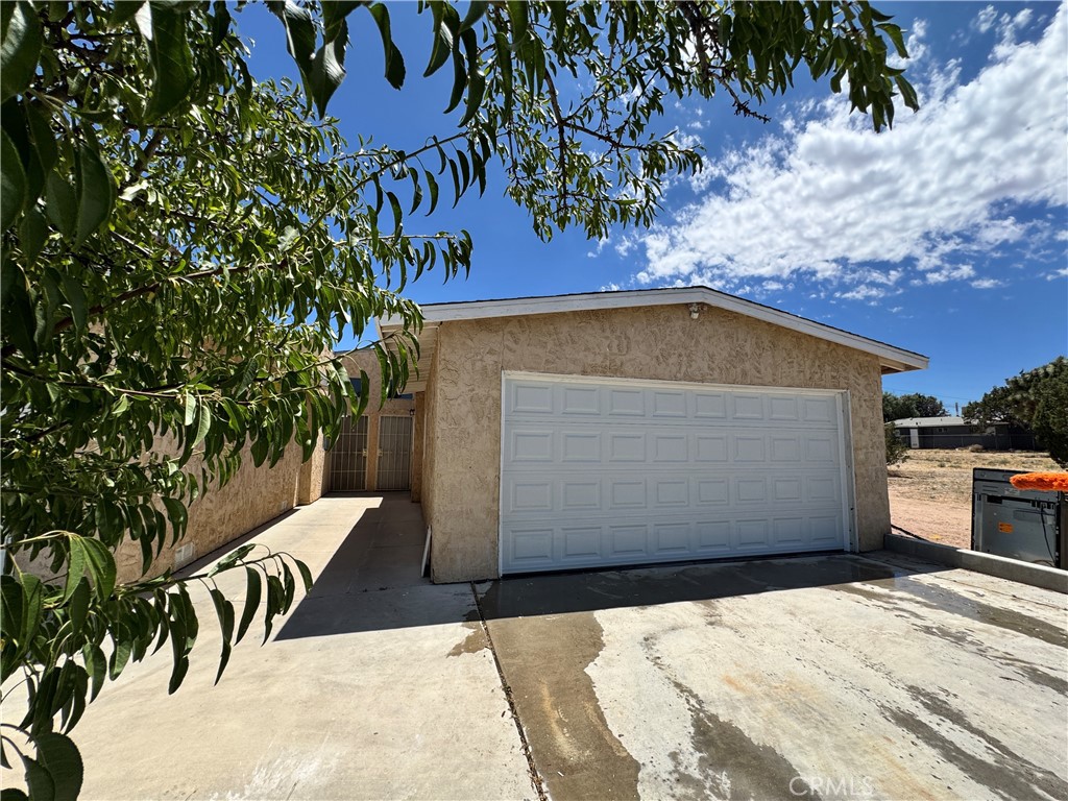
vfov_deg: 85.7
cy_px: 400
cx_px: 534
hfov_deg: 102.1
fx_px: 432
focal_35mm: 14
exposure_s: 1/1976
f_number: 2.2
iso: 50
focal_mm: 2.22
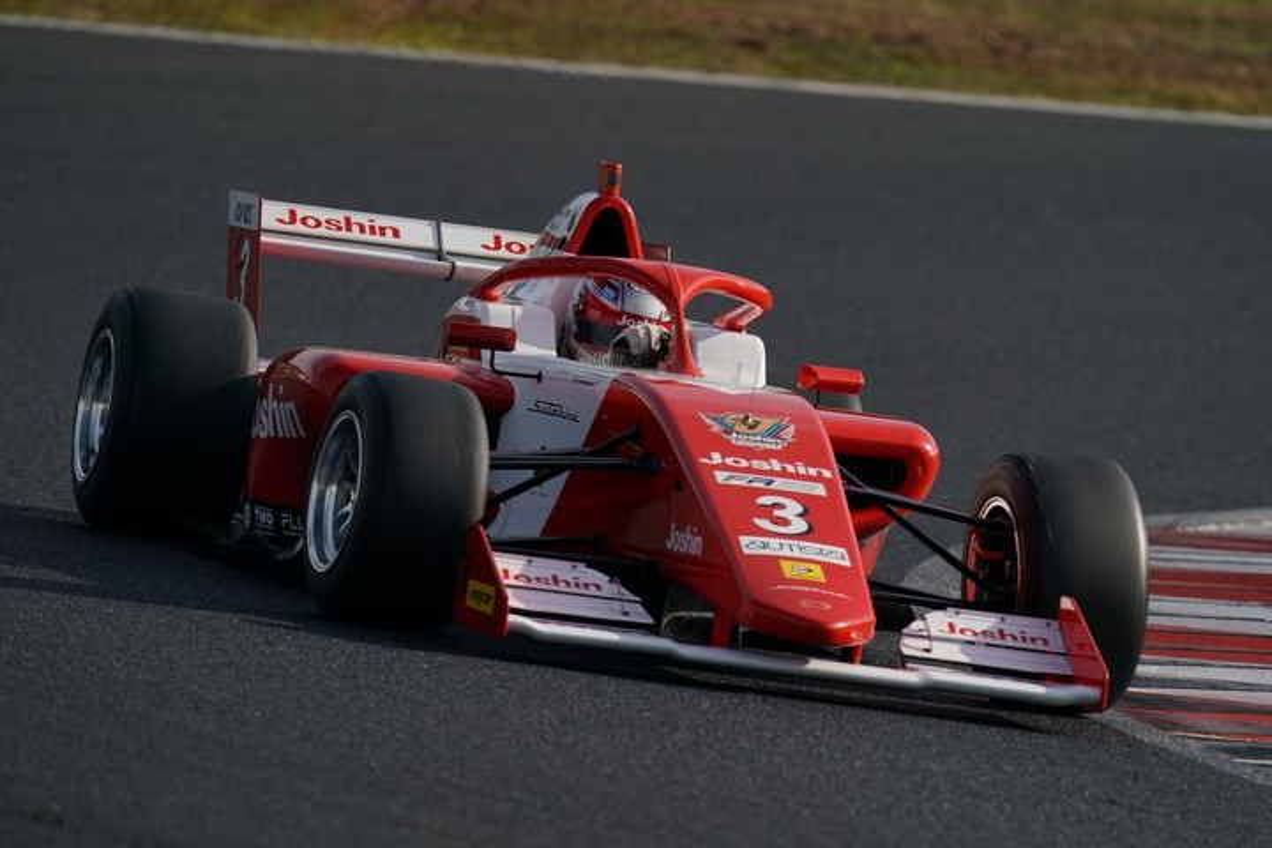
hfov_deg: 3.4
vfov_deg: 2.3
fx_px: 21198
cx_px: 636
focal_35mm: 600
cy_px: 424
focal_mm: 600
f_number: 8
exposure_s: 1/800
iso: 200
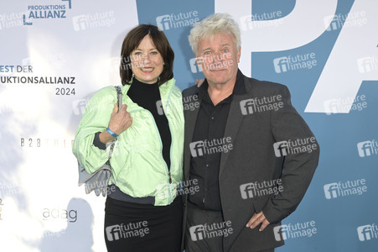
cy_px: 126
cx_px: 189
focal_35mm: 52
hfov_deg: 38.2
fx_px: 546
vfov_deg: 26.0
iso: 500
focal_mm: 52
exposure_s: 1/250
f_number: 6.3
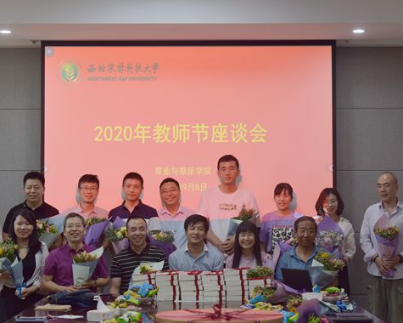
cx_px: 188
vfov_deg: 19.9
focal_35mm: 77
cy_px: 164
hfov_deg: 24.7
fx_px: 918
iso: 500
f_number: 5
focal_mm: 65
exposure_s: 1/100
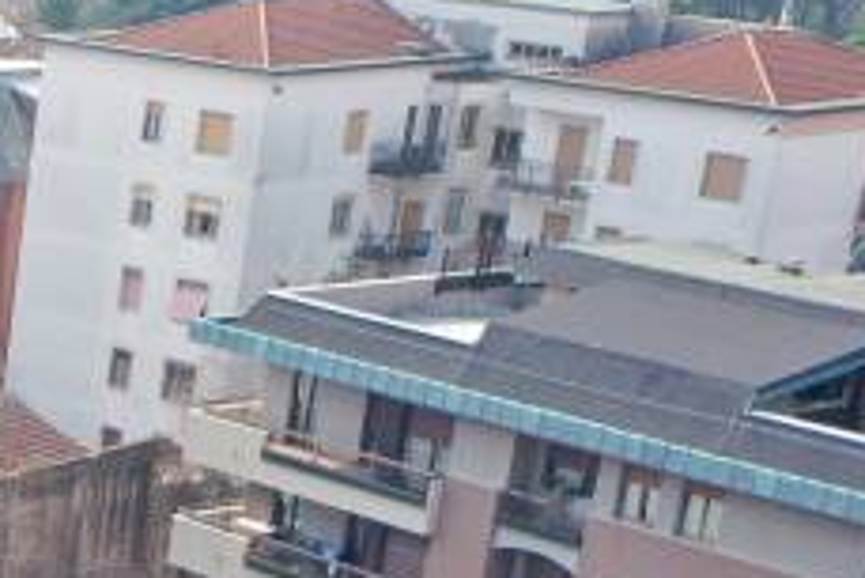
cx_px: -759
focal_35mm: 125
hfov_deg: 14.2
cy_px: 1003
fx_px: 3005
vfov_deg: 10.4
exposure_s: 1/500
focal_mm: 10.26
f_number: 2.8
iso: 100
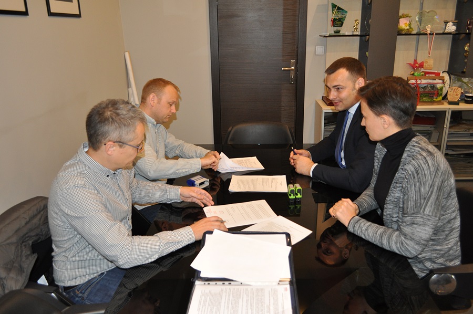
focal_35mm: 30
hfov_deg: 62.0
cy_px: 157
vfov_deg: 43.5
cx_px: 236
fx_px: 394
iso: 800
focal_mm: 20
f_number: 3.8
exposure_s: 1/60
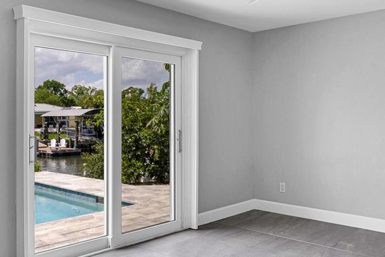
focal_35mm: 35
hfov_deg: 54.4
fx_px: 374
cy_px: 125
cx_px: 201
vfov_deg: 37.8
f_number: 9
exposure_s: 1/80
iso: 200
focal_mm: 16
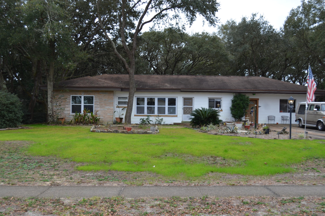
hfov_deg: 53.2
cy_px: 108
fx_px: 324
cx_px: 162
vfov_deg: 36.7
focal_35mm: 36
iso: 200
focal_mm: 24
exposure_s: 1/160
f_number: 6.3
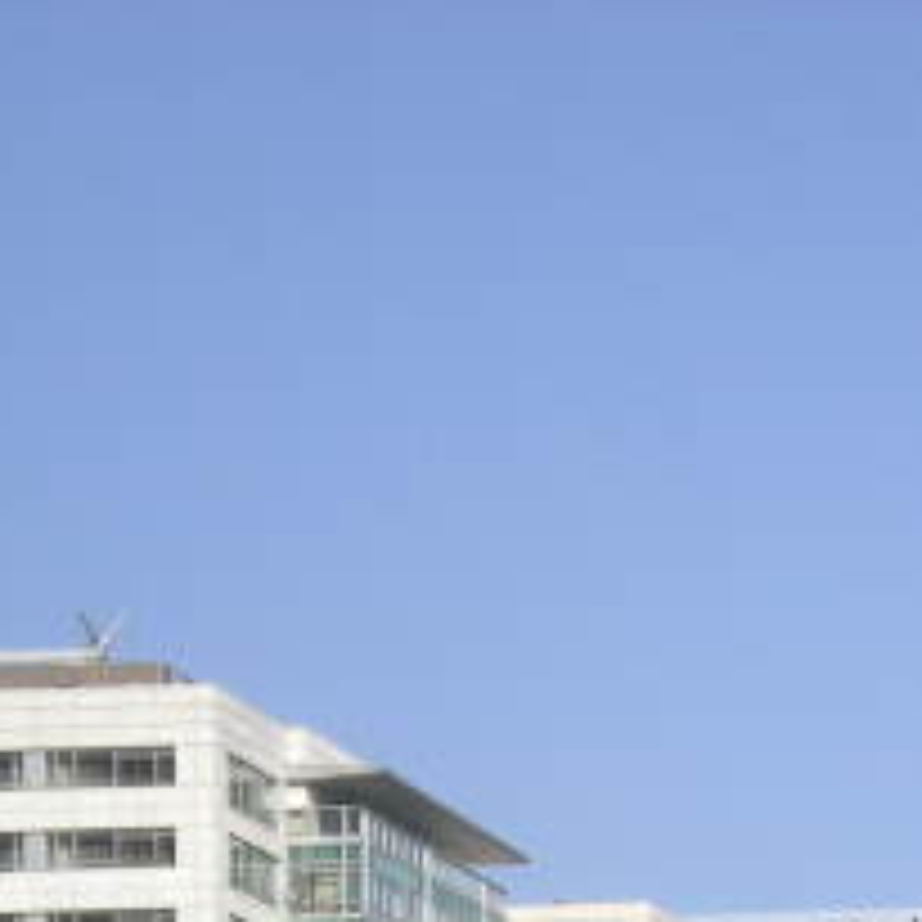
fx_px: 6449
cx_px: 1052
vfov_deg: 8.1
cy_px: 1127
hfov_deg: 8.1
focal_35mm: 214
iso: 50
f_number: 6.5
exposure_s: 1/186
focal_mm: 12.3
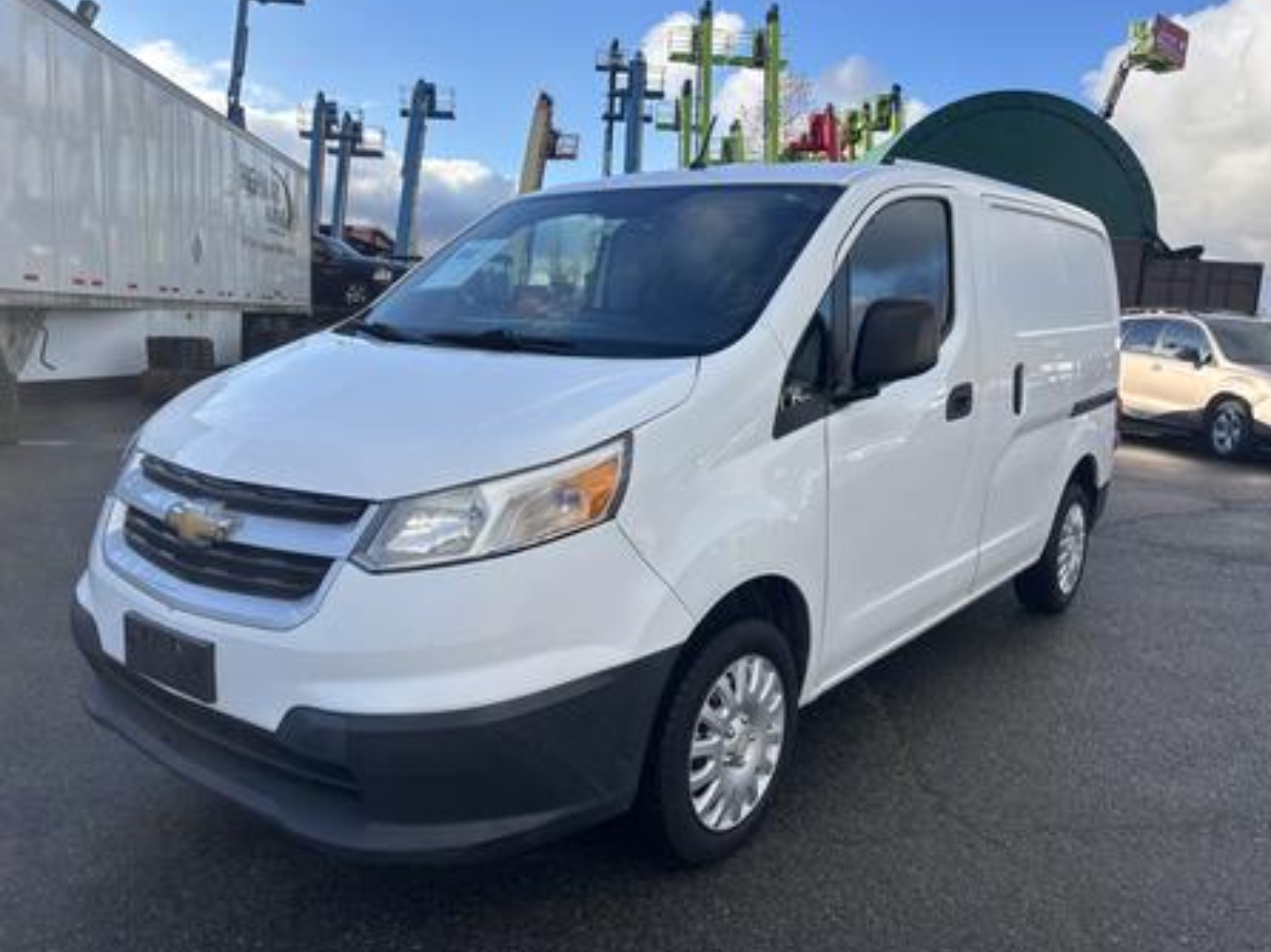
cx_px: 593
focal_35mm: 28
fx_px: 1028
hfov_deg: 63.4
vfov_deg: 49.7
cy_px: 479
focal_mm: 5.96
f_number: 1.6
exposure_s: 1/2151
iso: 50
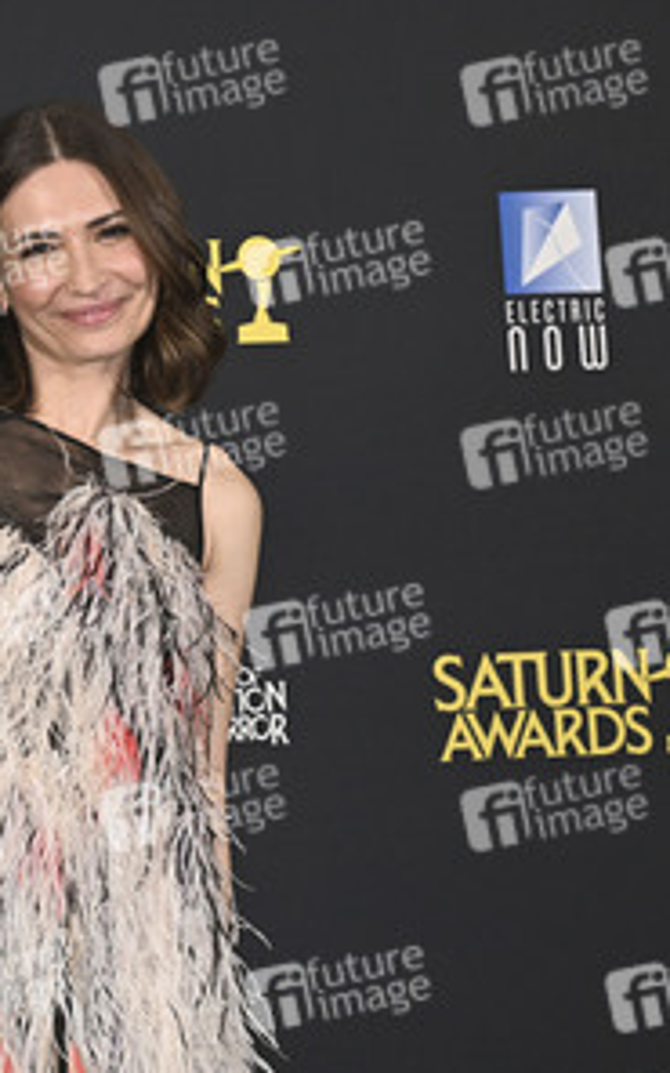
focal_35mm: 93
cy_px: 536
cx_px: -121
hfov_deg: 13.7
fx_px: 2717
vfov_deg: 22.3
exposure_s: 1/320
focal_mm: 60
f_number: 5.6
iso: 2000
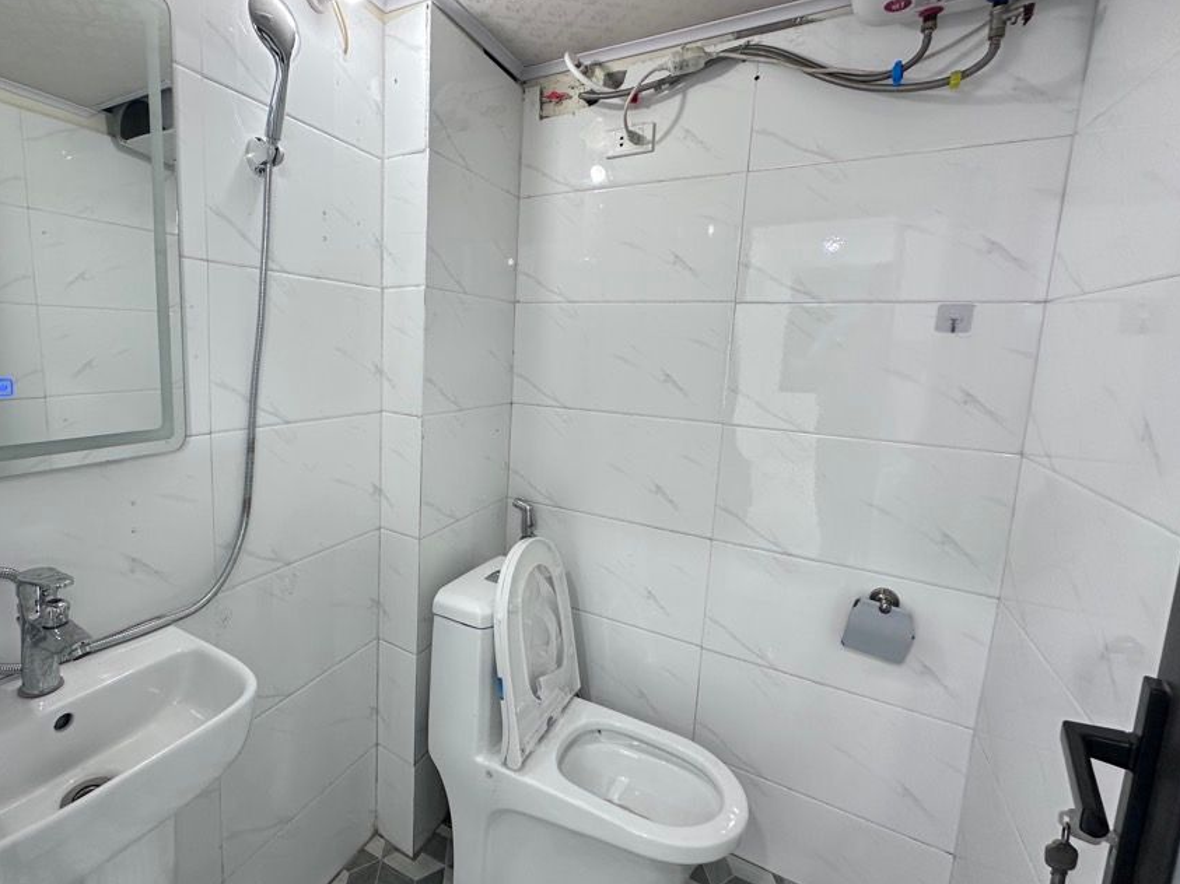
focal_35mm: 17
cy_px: 417
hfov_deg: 89.8
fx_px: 579
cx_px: 468
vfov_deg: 74.6
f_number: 2.2
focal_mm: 2.22
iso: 160
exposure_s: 1/50
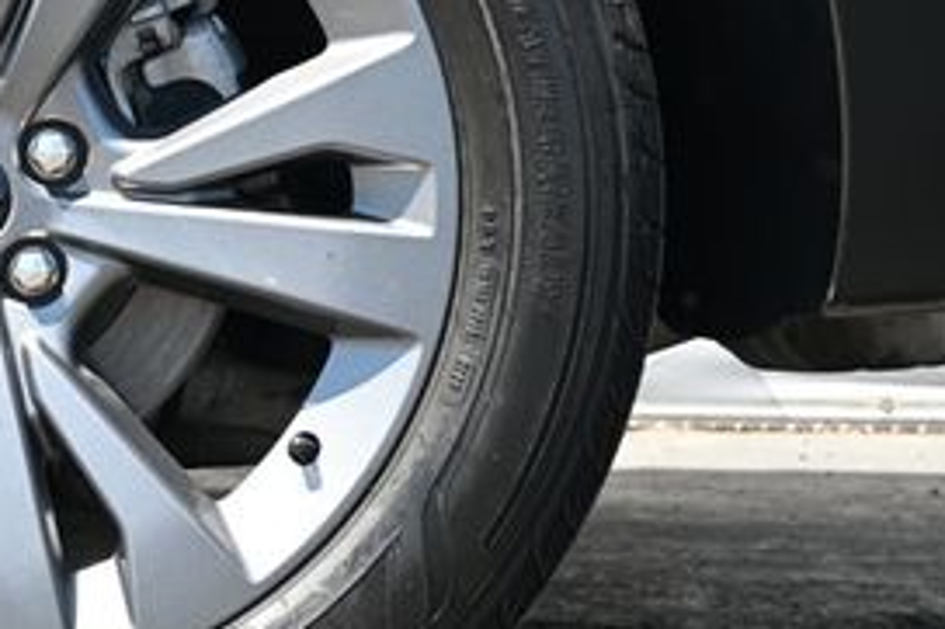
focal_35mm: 108
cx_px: -35
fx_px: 2827
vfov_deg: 12.7
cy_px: 177
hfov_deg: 18.4
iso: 280
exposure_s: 1/250
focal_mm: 30.5
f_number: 4.8
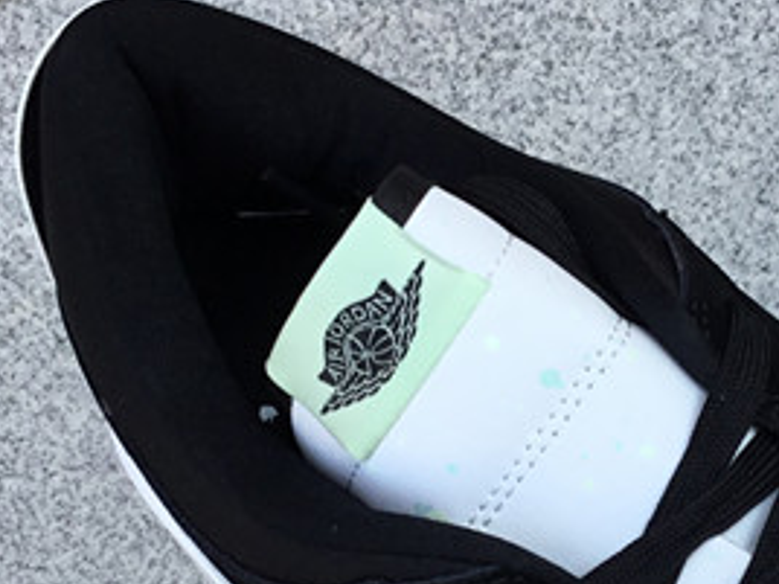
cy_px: 533
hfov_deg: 18.7
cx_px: 645
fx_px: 2340
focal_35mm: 104
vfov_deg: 14.1
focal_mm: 3.3
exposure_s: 1/265
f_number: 2.4
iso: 25
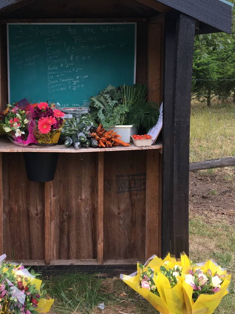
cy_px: 100
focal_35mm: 55
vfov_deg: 34.6
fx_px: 498
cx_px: 71
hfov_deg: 26.4
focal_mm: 4.15
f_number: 2.2
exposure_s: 1/206
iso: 25
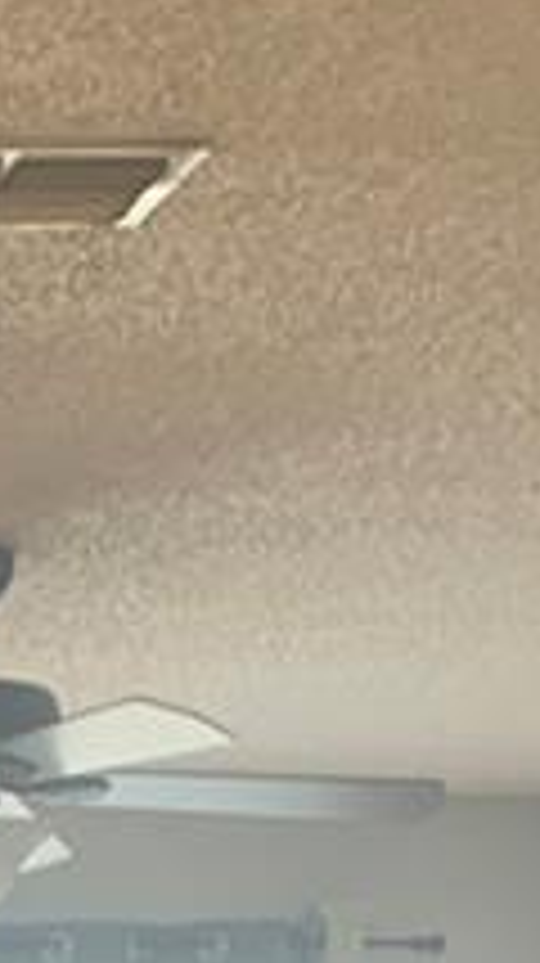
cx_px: -986
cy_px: 2282
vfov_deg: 11.3
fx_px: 4057
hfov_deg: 7.0
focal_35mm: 159
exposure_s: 1/60
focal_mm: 4.25
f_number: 1.8
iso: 64
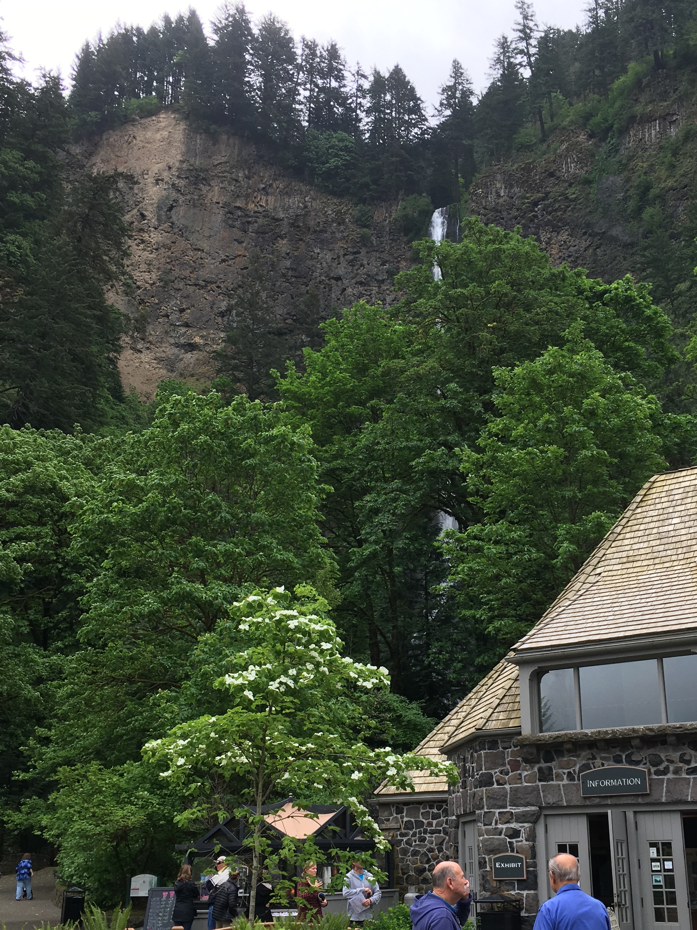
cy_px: 535
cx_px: 402
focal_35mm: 40
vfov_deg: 46.6
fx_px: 1074
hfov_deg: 35.9
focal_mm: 4.15
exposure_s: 1/444
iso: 25
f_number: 2.2
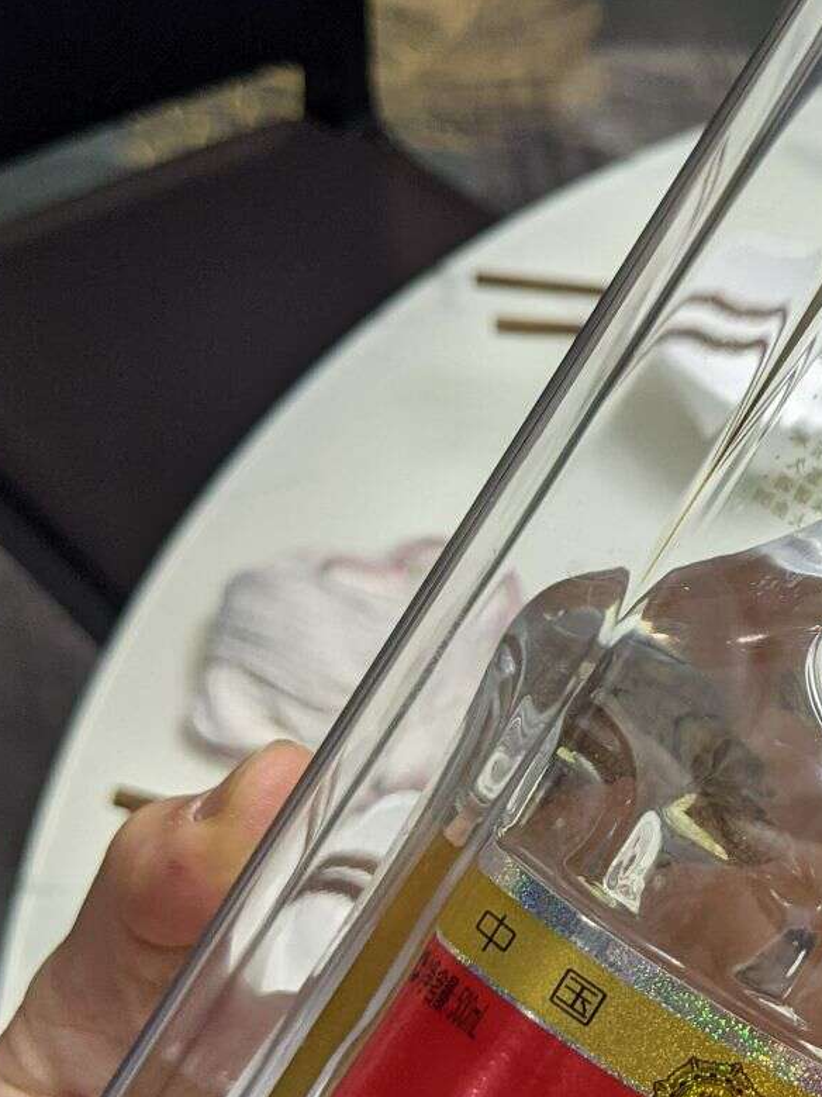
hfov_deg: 19.6
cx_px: 950
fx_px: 2249
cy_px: 649
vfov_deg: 27.4
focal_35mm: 71
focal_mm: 4.38
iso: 55
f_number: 1.73
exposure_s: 1/49.9
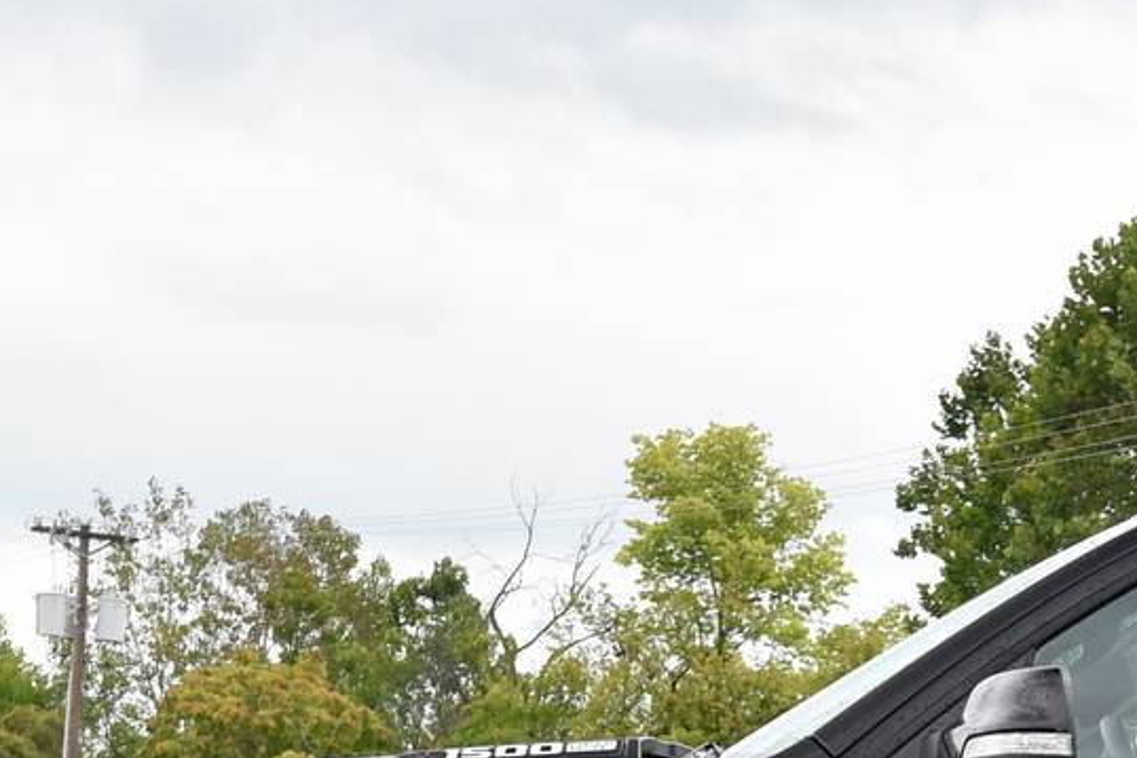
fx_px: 4226
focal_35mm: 134
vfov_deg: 10.0
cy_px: 1101
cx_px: 1722
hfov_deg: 14.3
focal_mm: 25
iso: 400
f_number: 7.1
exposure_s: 1/200
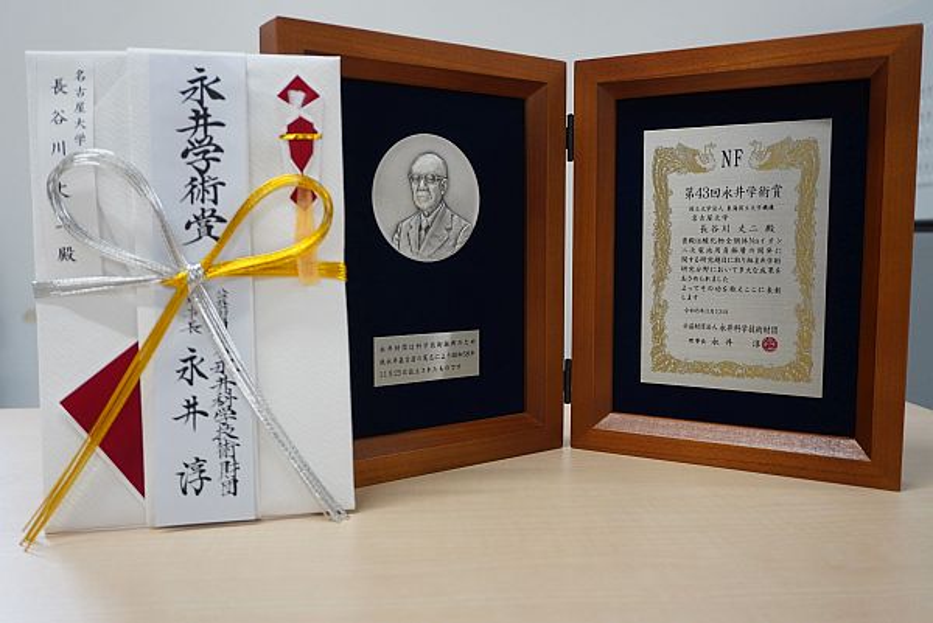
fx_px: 817
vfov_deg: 41.8
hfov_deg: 59.5
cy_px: 312
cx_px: 466
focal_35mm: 32
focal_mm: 21
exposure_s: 1/160
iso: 1250
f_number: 4
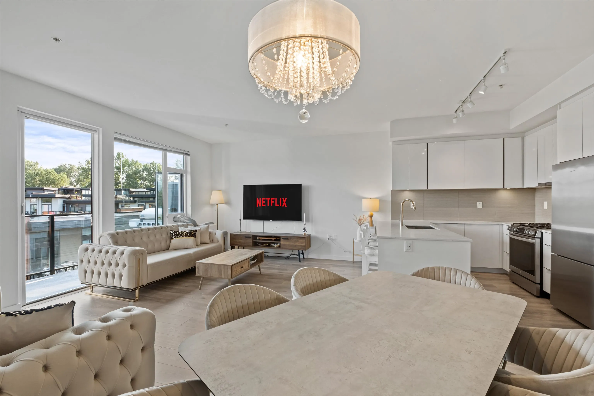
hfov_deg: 100.4
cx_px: 297
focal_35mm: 15
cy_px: 198
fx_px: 247
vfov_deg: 77.3
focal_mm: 10
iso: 400
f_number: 7.1
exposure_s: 1/8
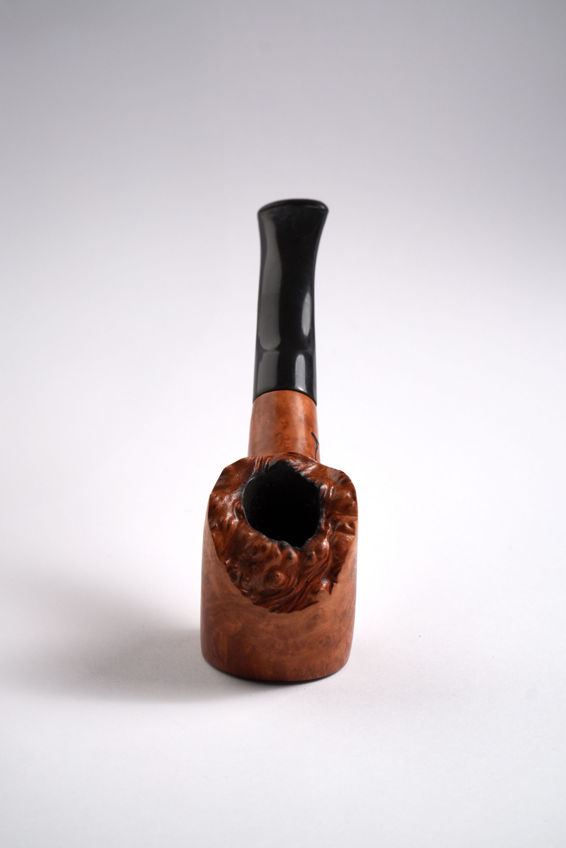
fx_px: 3714
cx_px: 283
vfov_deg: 13.0
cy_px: 424
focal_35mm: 158
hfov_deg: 8.7
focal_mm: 105
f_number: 10
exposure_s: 1/200
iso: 200
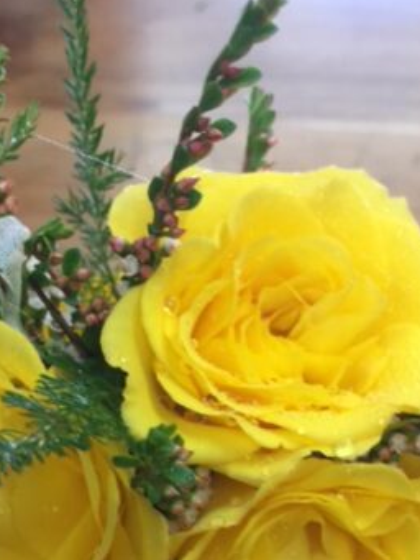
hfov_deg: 28.6
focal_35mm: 51
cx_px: 223
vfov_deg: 36.1
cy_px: 455
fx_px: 825
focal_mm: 4.15
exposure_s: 1/33
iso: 50
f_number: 2.2
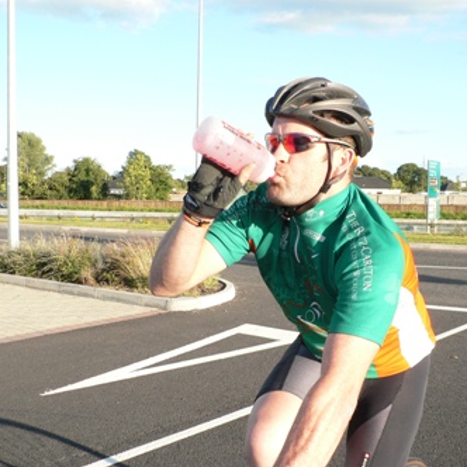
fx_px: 656
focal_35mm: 43
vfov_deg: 39.2
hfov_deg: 38.8
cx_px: 304
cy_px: 234
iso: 200
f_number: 2.8
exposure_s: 1/1000
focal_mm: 6
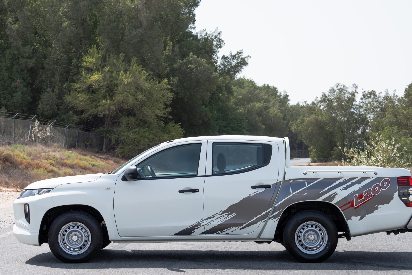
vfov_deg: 17.7
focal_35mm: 77
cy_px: 178
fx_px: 881
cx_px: 202
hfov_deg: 26.3
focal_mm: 57
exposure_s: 1/800
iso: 100
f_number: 5
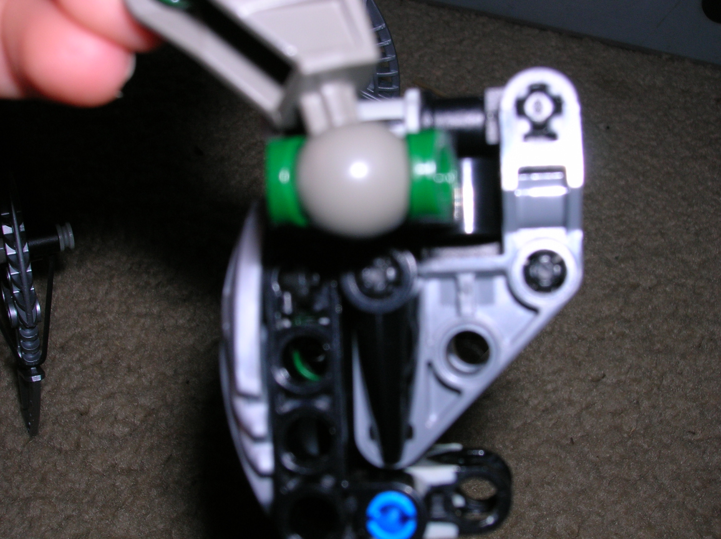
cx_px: 360
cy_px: 270
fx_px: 957
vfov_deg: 31.5
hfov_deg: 41.3
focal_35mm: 46
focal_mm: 7.7
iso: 50
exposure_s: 1/60.1
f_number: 5.4
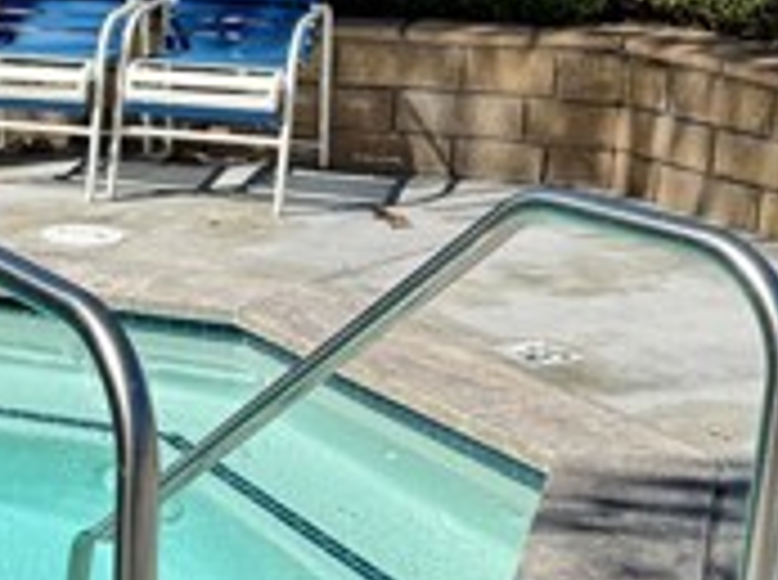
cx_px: -238
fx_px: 1996
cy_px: 261
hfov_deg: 20.2
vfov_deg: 16.5
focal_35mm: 89
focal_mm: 6.76
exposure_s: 1/5814
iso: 80
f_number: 1.78
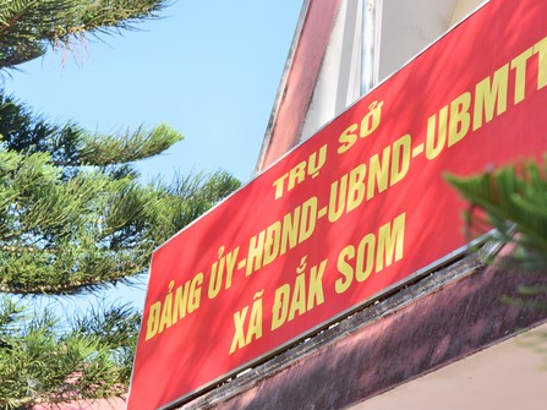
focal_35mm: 105
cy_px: 202
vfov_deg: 14.1
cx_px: 345
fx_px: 1659
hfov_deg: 18.7
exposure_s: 1/160
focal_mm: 75
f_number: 5.6
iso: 100
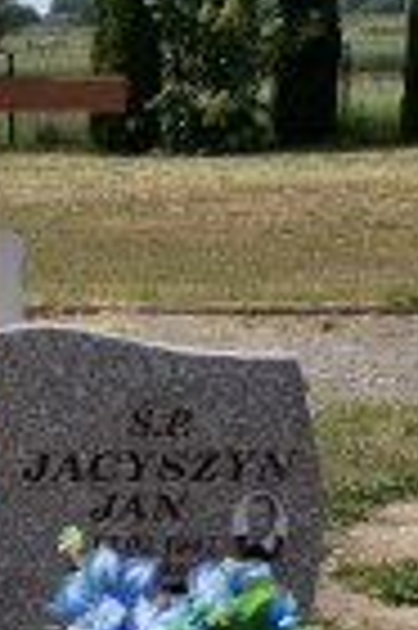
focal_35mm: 124
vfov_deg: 15.8
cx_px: 13
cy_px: 796
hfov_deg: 10.9
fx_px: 2165
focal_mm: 4.25
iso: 25
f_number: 1.8
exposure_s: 1/2545
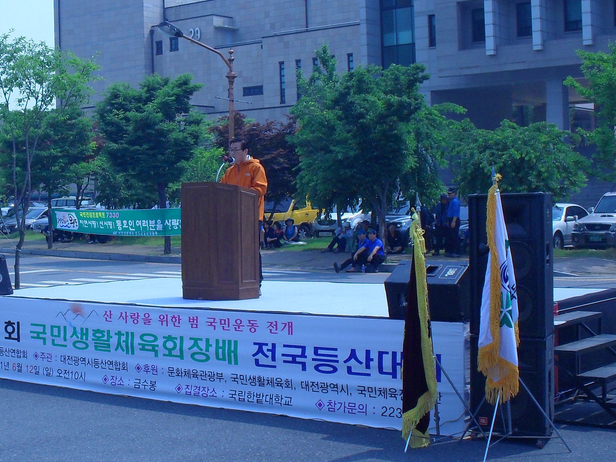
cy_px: 216
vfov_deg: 24.4
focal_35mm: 60
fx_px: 1068
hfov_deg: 31.8
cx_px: 176
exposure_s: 1/180
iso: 80
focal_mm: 6.3
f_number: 8.3
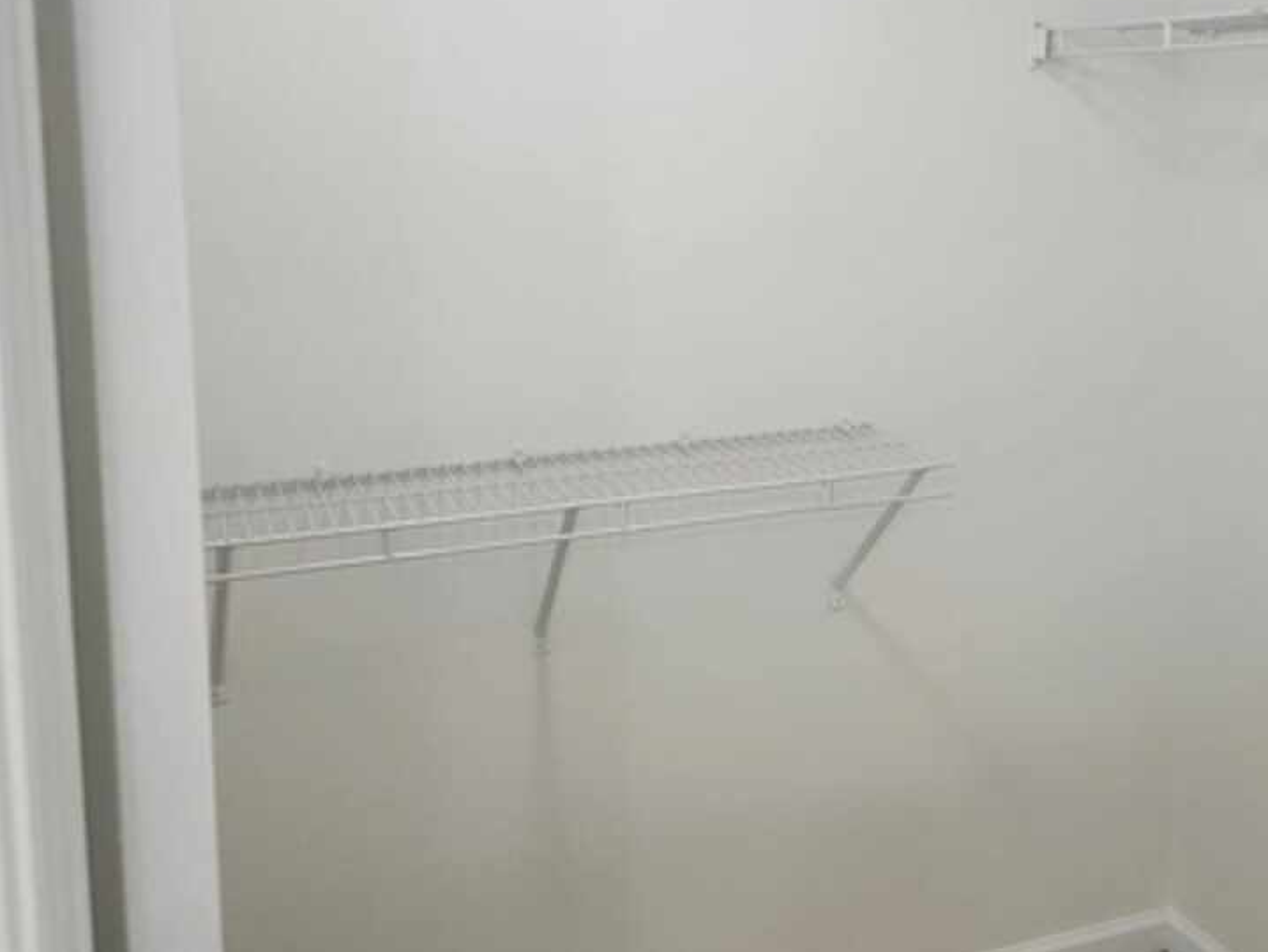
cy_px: 284
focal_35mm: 41
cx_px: 862
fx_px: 1502
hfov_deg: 45.0
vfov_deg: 34.7
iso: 200
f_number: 1.8
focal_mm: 5.54
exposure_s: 1/120
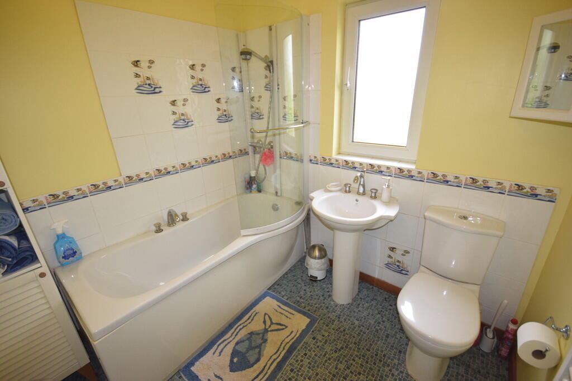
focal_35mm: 15
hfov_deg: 100.4
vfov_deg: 77.3
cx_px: 286
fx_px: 238
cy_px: 190
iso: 800
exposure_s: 1/100
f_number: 5
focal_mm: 10
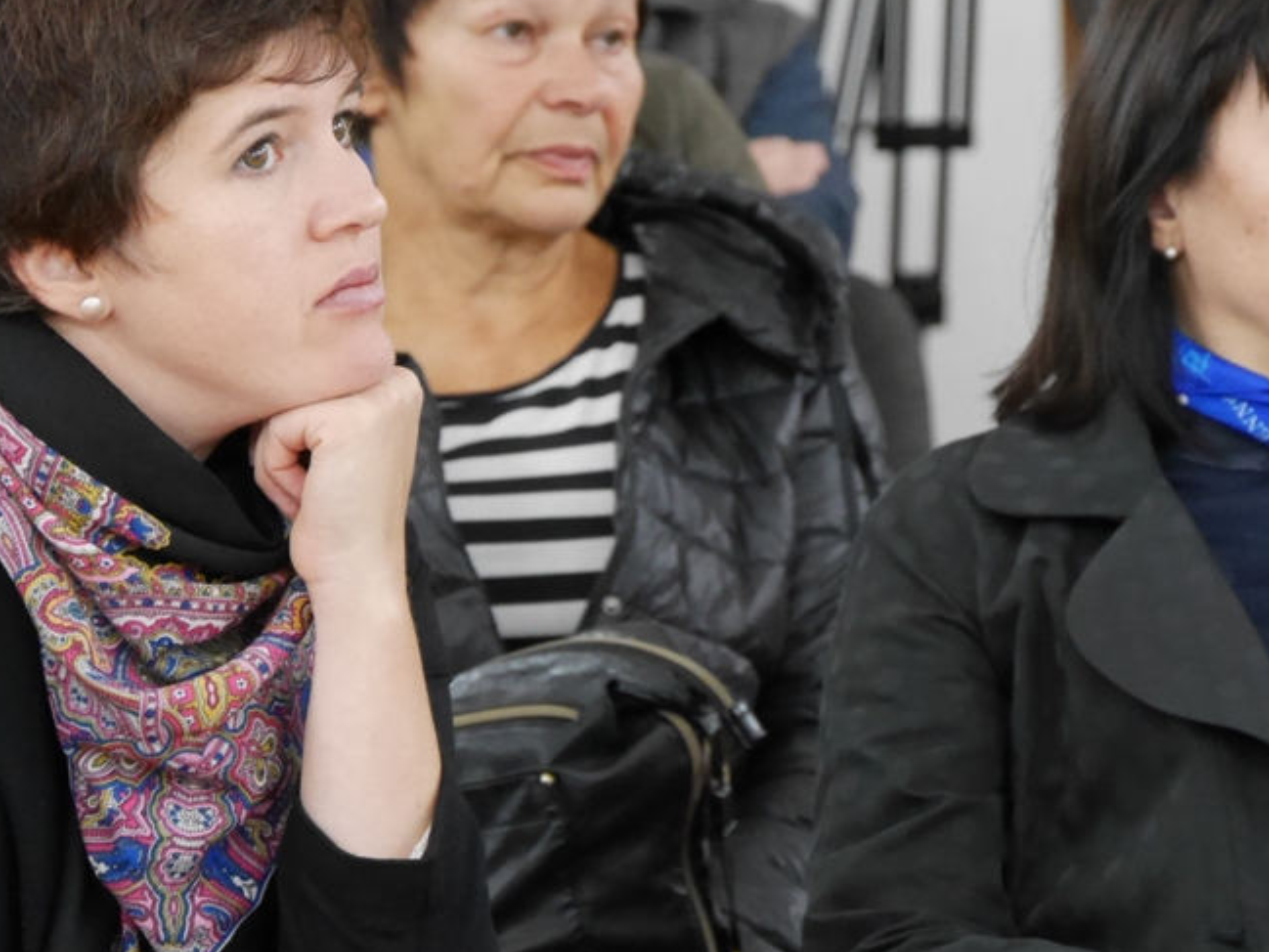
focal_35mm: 230
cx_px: 813
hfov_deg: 8.6
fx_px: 8433
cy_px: 546
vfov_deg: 6.5
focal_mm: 77
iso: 3200
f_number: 5.4
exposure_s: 1/50
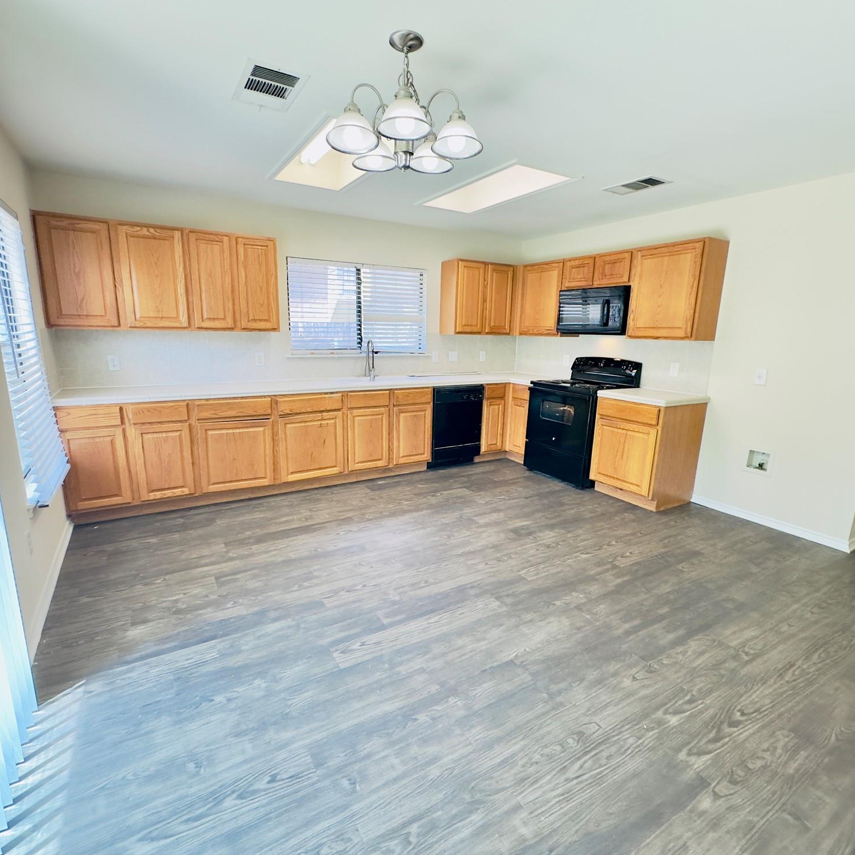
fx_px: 475
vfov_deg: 84.0
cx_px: 420
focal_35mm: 17
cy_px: 434
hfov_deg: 84.0
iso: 160
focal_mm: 2.22
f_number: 2.2
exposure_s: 1/120
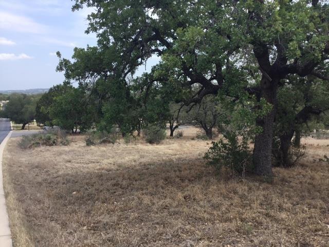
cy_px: 124
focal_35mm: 31
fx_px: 295
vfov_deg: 45.4
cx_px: 164
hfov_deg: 58.4
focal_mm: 3.3
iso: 25
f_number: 2.4
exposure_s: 1/776
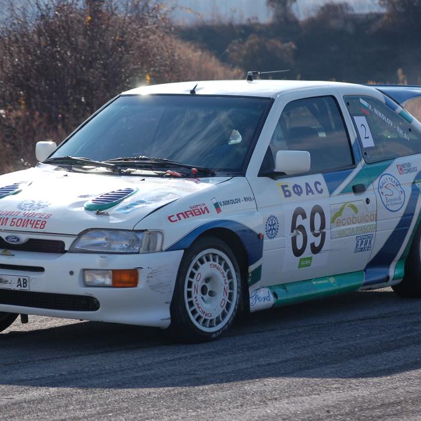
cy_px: 210
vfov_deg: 10.7
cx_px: 205
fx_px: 2252
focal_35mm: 164
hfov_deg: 10.7
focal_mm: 85
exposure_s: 1/1250
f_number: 5
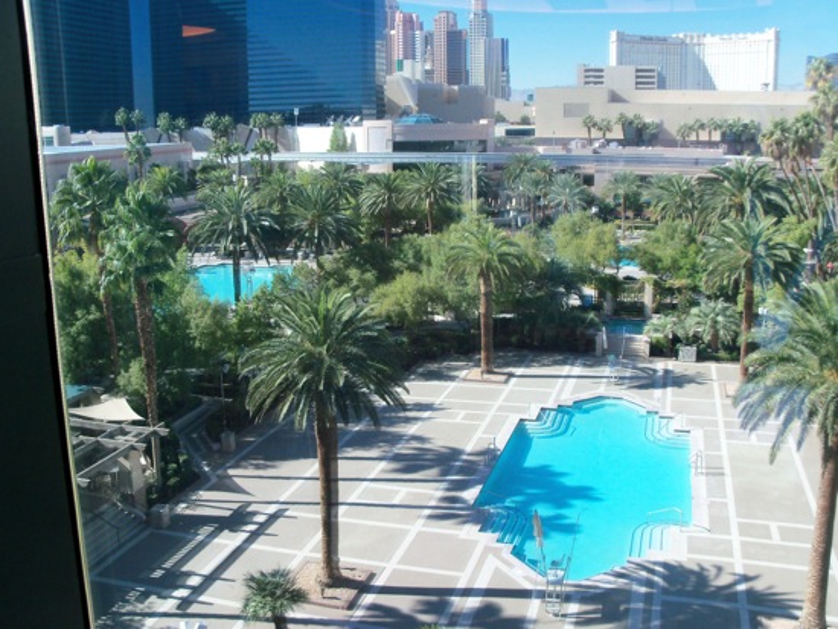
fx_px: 848
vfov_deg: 40.7
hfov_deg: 52.6
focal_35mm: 35
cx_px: 419
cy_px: 314
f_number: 3
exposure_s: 1/60
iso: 80
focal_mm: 6.3
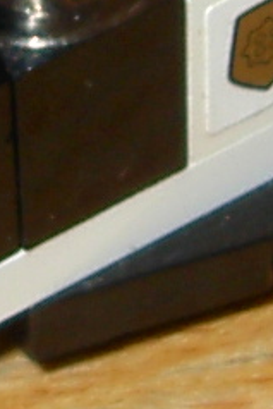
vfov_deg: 6.1
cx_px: 197
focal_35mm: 337
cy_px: -74
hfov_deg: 4.1
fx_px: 3828
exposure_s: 1/60
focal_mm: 5.6
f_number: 2.8
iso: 50
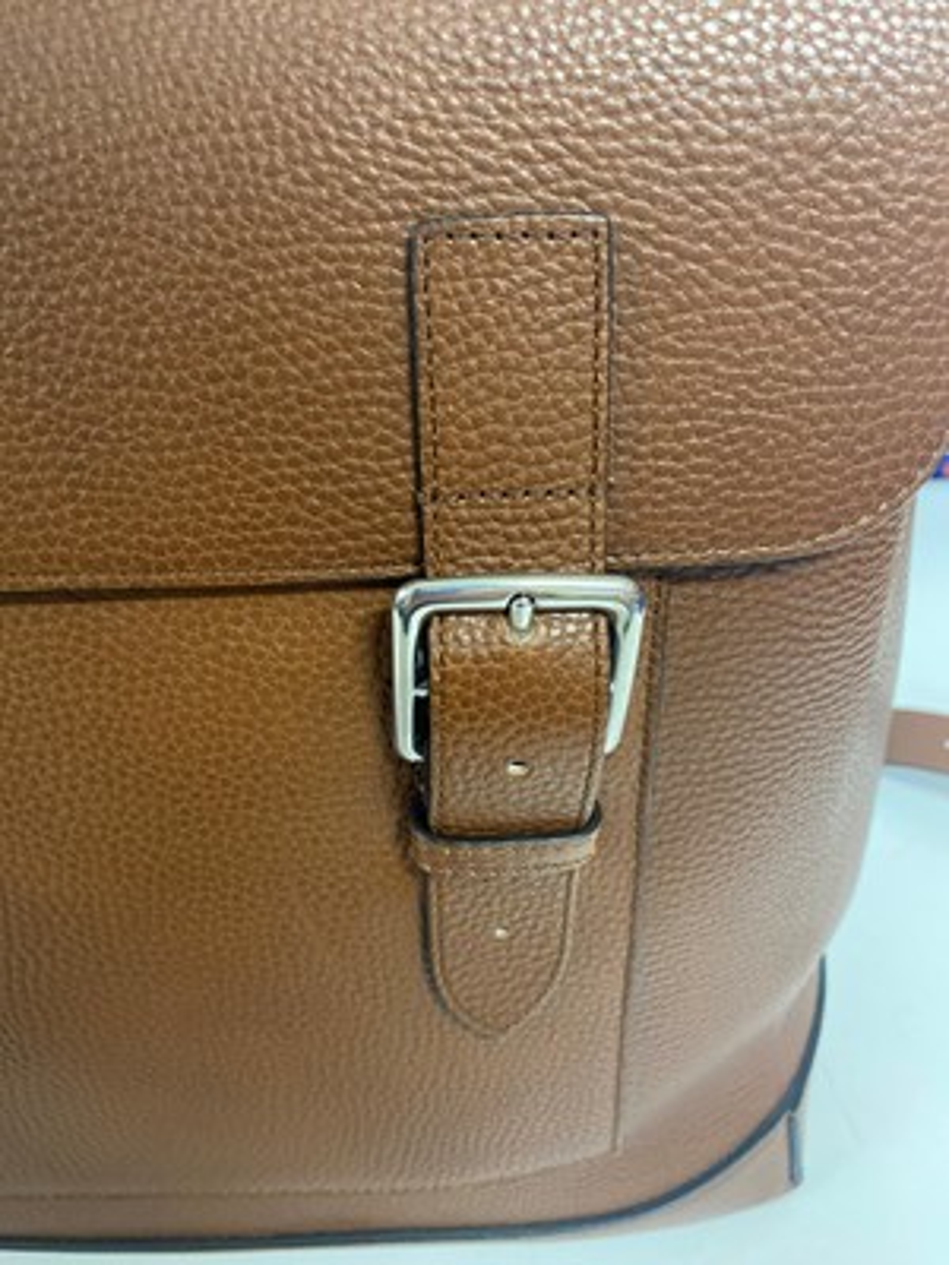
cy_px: 632
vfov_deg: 67.3
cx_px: 474
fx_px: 950
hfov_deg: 53.1
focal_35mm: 26
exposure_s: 1/50
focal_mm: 4.25
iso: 400
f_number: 1.8
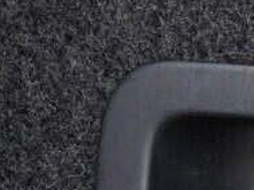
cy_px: 118
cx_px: 446
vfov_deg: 7.9
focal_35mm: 188
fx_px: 1377
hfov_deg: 10.0
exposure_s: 1/40
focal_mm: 24
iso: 1600
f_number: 2.8
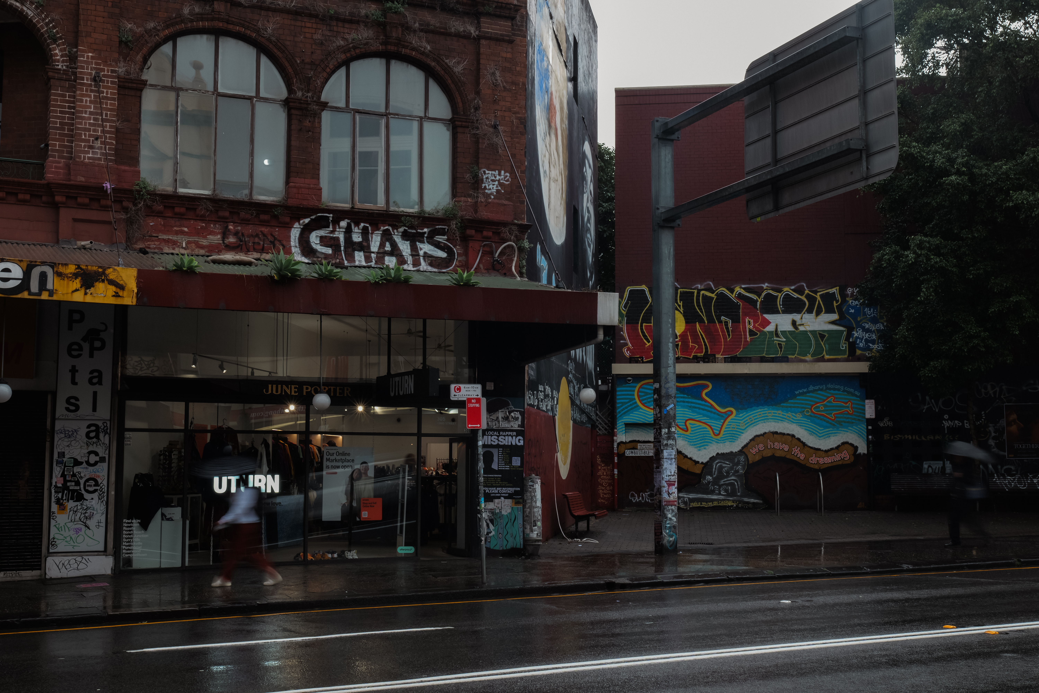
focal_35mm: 45
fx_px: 1299
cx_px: 520
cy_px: 346
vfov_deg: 29.9
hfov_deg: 43.6
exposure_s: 1/6
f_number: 22
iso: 400
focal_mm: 45
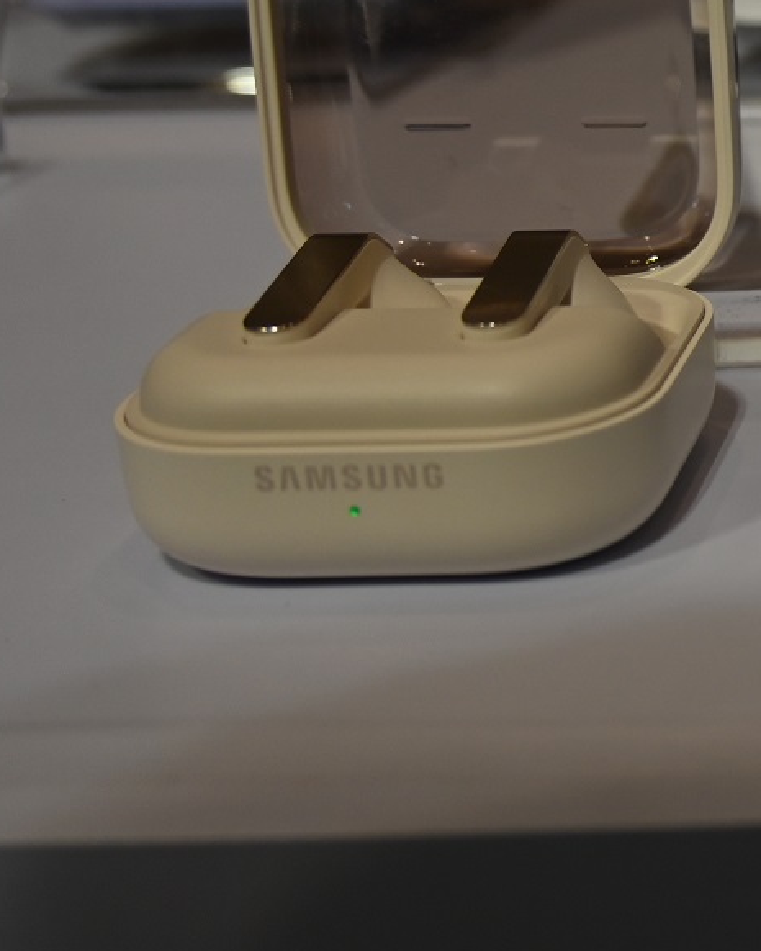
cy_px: 250
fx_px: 2280
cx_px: 1346
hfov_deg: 16.2
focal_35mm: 81
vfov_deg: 23.3
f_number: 4.5
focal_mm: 20
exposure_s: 1/250
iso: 200
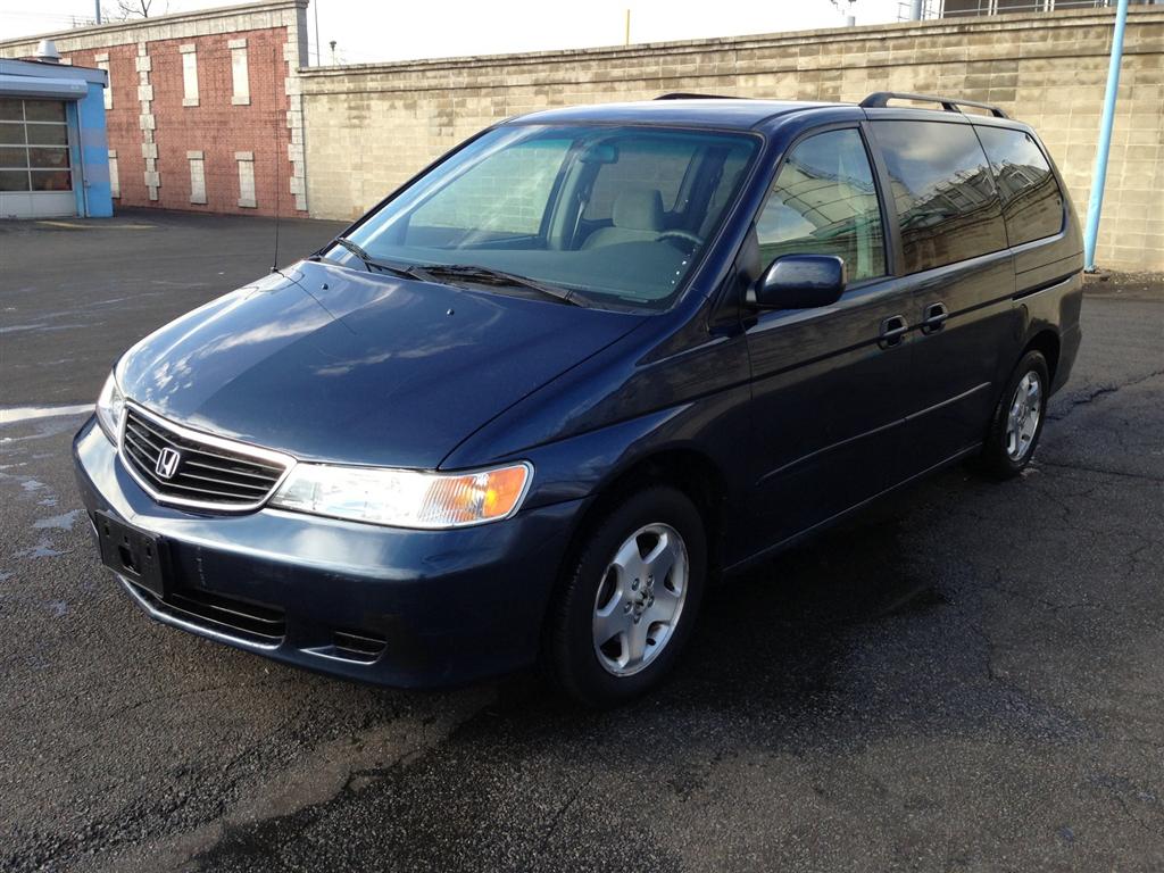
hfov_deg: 55.4
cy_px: 436
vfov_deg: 42.9
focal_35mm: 33
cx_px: 582
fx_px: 1110
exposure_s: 1/341
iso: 50
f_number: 2.4
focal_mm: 4.13
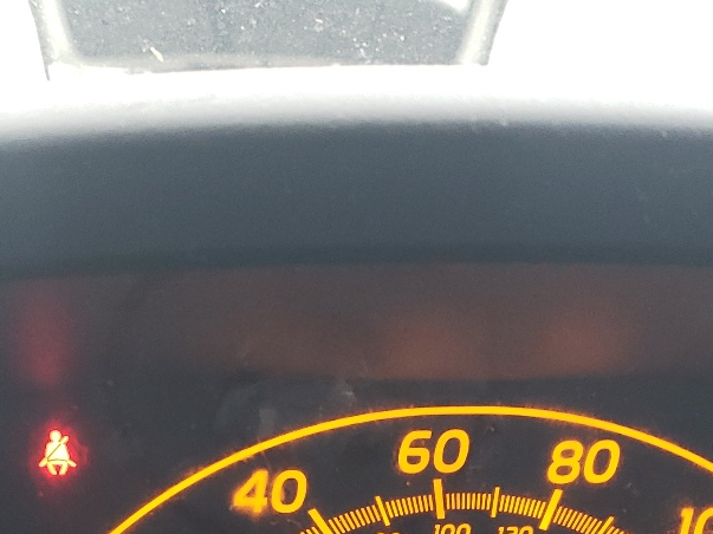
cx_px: 402
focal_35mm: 69
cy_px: 649
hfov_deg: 28.1
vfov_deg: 19.9
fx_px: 1421
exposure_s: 1/60.2
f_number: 1.5
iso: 107
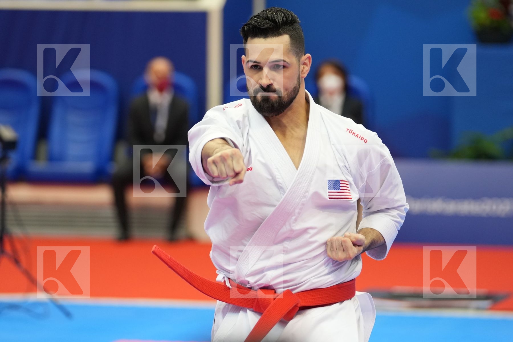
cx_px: 256
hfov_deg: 9.7
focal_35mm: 213
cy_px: 171
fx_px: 3035
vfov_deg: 6.4
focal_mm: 142
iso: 1250
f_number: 2.8
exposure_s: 1/500
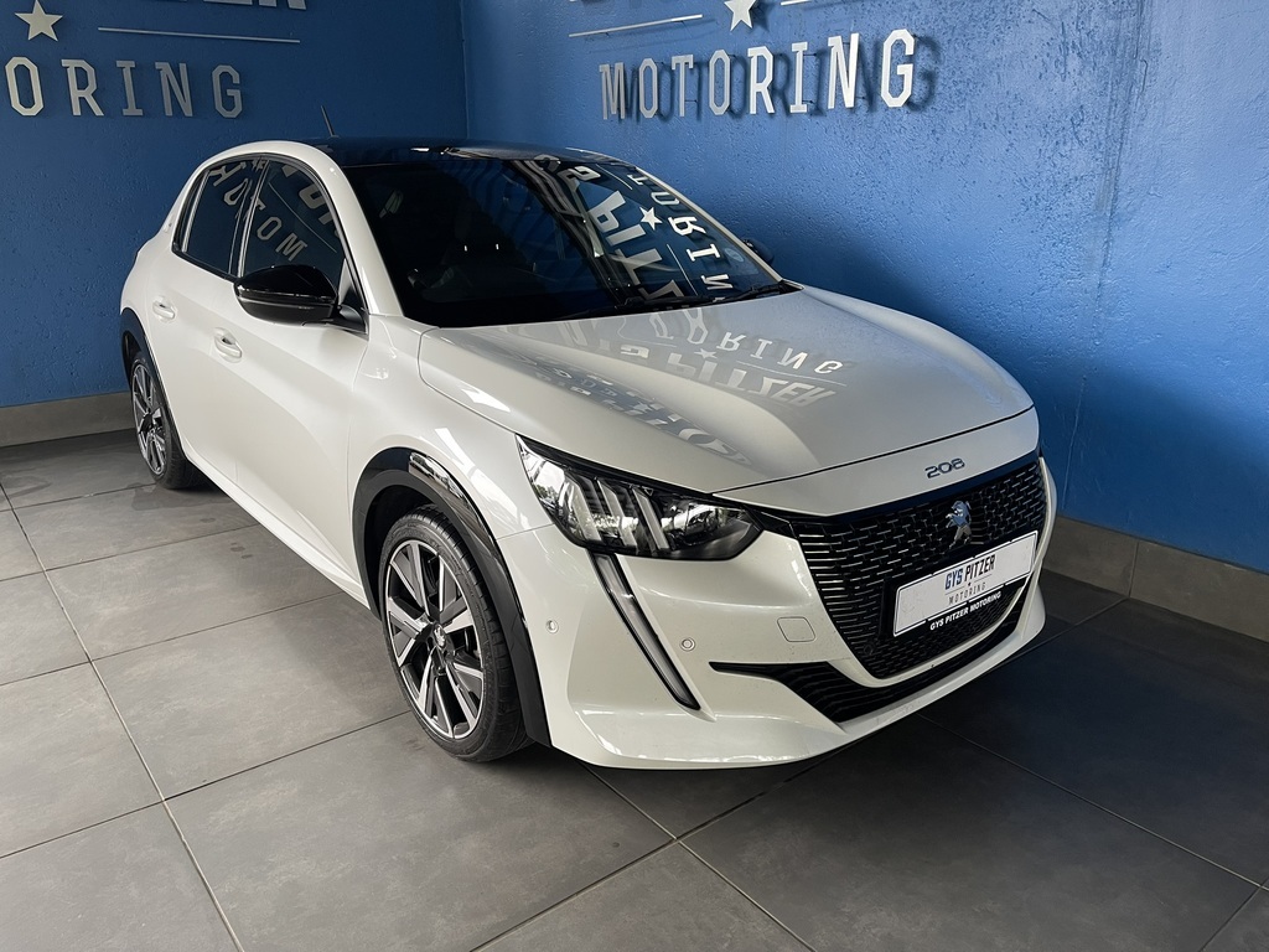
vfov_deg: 54.9
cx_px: 634
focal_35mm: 25
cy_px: 476
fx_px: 916
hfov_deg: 69.4
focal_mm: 5.1
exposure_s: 1/50
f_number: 1.6
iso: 125
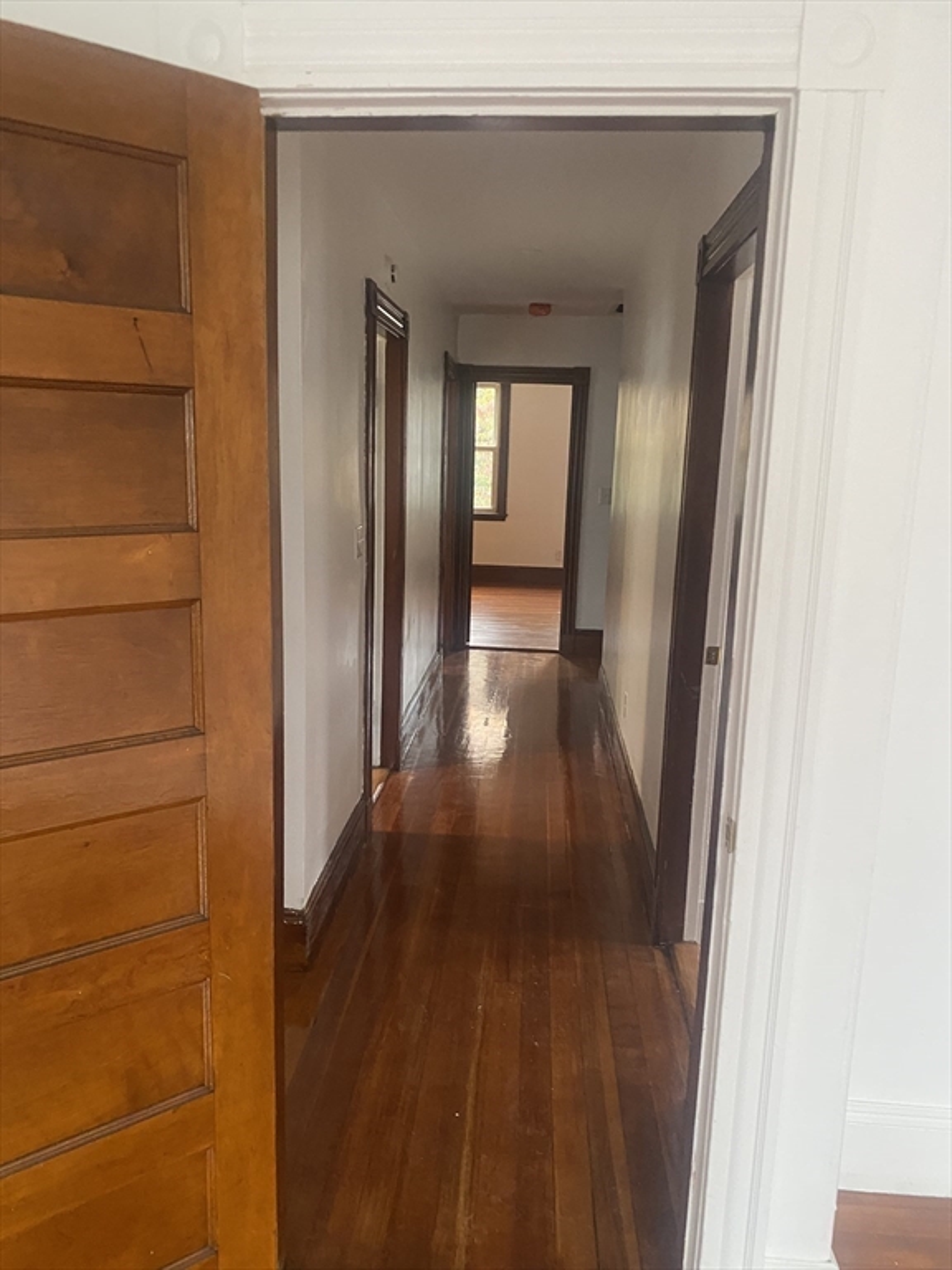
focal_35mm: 26
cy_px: 635
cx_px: 476
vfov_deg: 67.3
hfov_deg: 53.1
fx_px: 953
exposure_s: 1/60
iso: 200
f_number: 1.8
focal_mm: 4.25
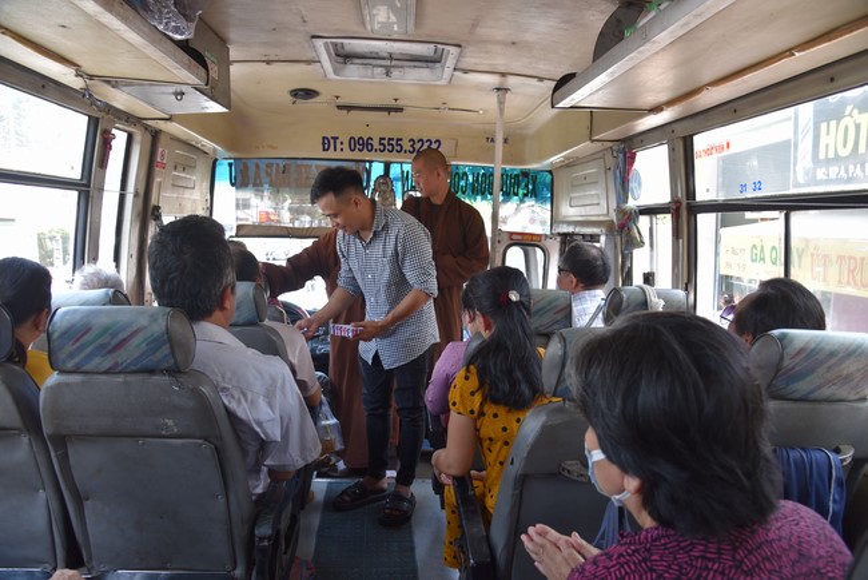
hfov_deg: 73.7
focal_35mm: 24
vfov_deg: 53.2
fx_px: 579
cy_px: 290
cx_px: 434
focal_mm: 24
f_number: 5
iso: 400
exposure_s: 1/100
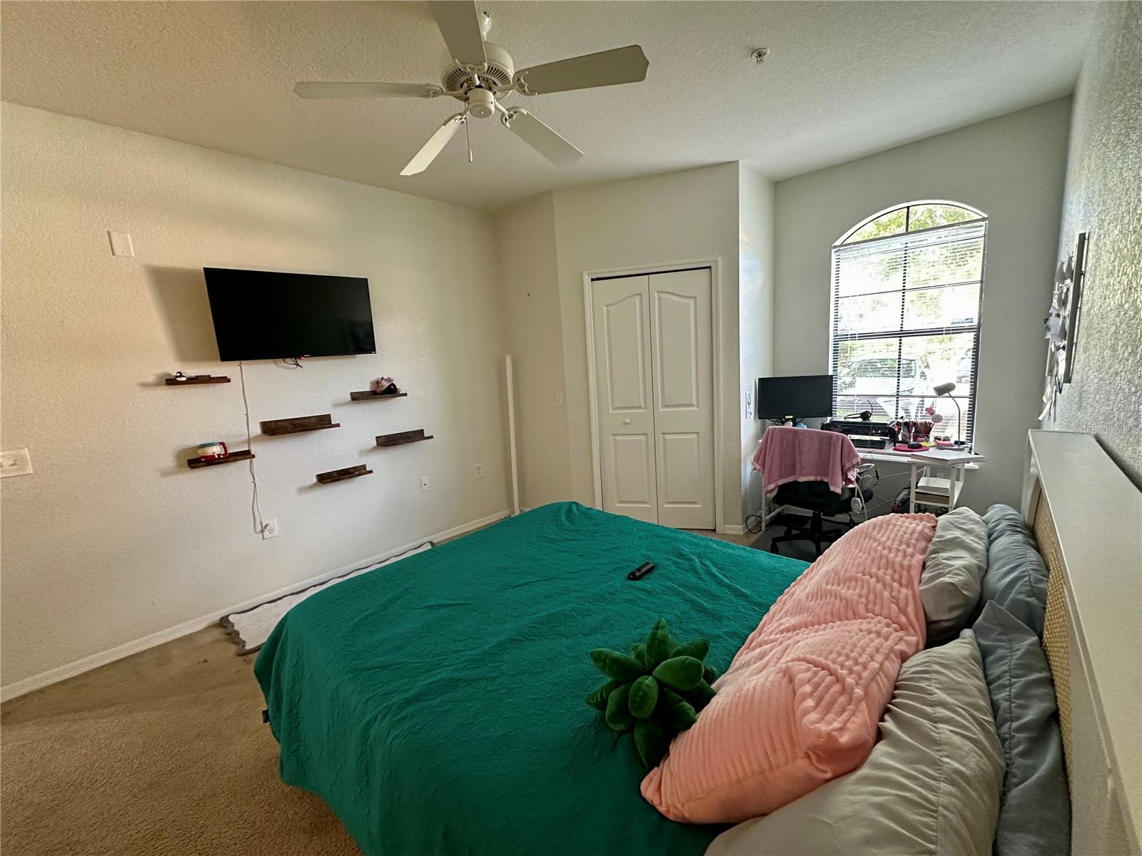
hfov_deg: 102.1
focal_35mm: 14
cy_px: 428
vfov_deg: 85.7
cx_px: 571
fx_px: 462
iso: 500
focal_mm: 2.22
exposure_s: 1/60
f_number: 2.2
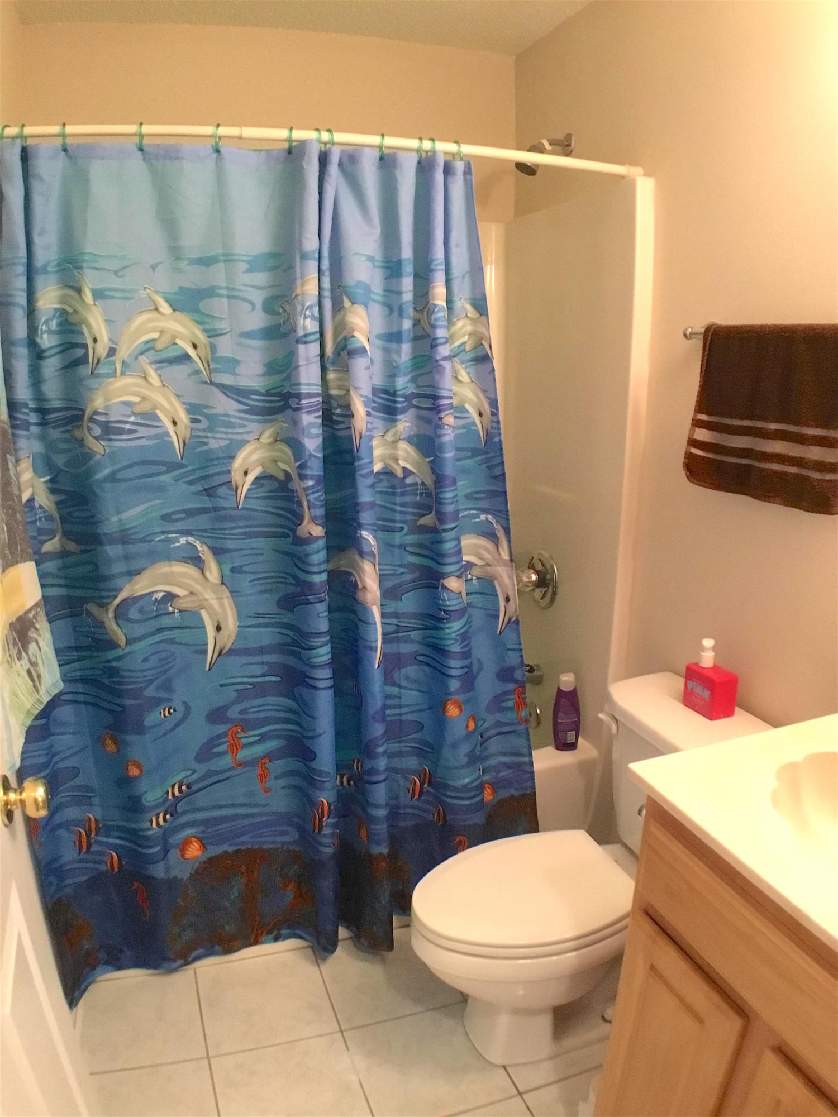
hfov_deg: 45.4
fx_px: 1001
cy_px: 558
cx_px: 419
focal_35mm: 31
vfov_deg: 58.4
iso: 200
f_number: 2.4
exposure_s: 1/20
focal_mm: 3.3
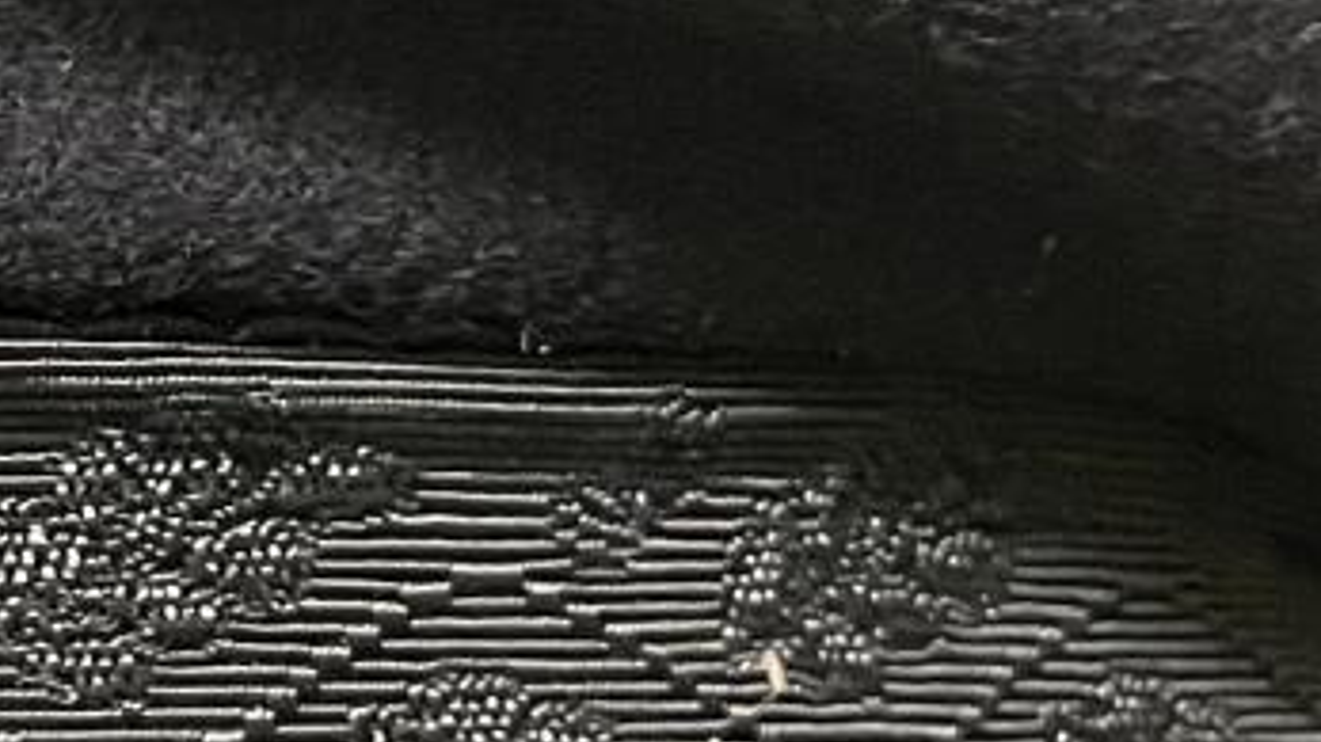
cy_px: 426
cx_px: -480
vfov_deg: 8.2
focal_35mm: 147
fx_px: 5148
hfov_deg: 14.0
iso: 640
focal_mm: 5.1
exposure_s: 1/33
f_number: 1.6
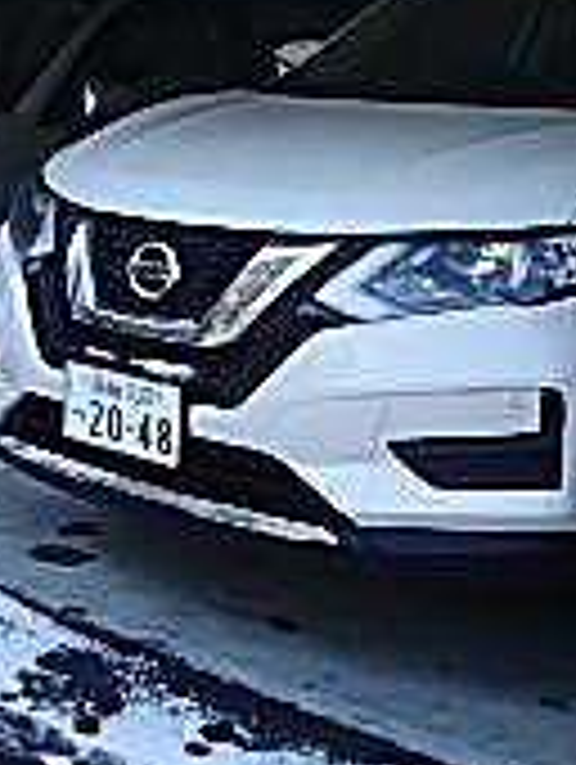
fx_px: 1748
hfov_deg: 16.7
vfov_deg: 24.3
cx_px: -324
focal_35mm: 79
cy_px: 148
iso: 125
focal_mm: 3.7
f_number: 3.5
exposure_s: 1/250
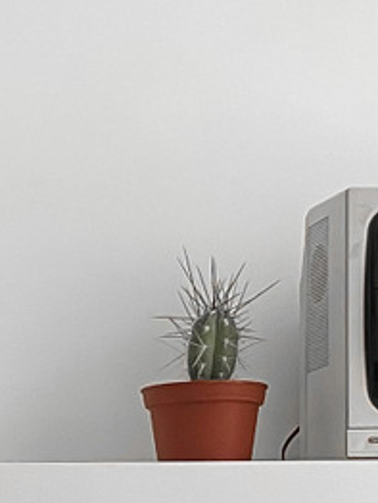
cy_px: 662
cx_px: -451
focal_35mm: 177
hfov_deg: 7.9
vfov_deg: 10.9
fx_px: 2573
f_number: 1.8
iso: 40
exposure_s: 1/120
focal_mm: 3
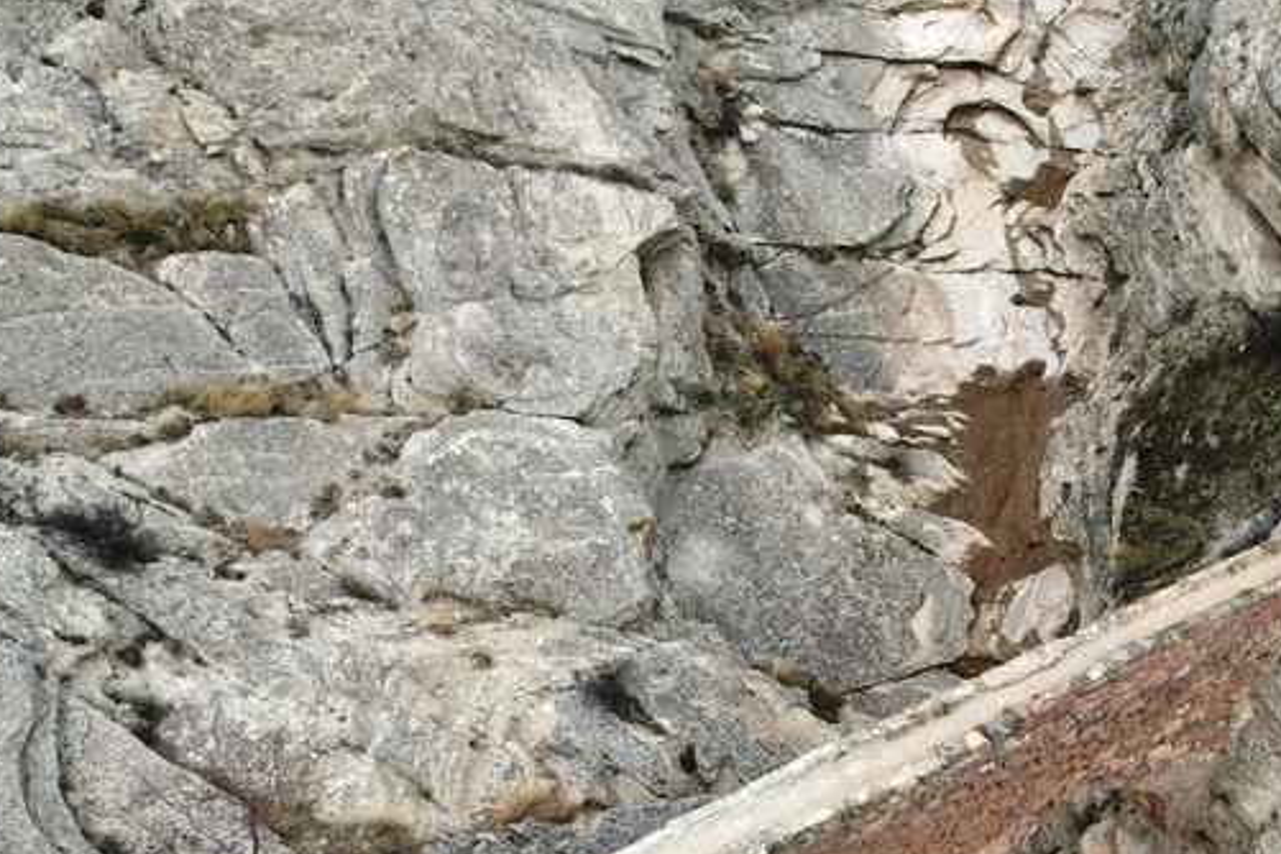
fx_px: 1601
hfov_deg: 42.4
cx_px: 943
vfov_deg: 28.4
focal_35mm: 45
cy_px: 817
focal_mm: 8.38
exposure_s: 1/1250
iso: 100
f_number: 2.8
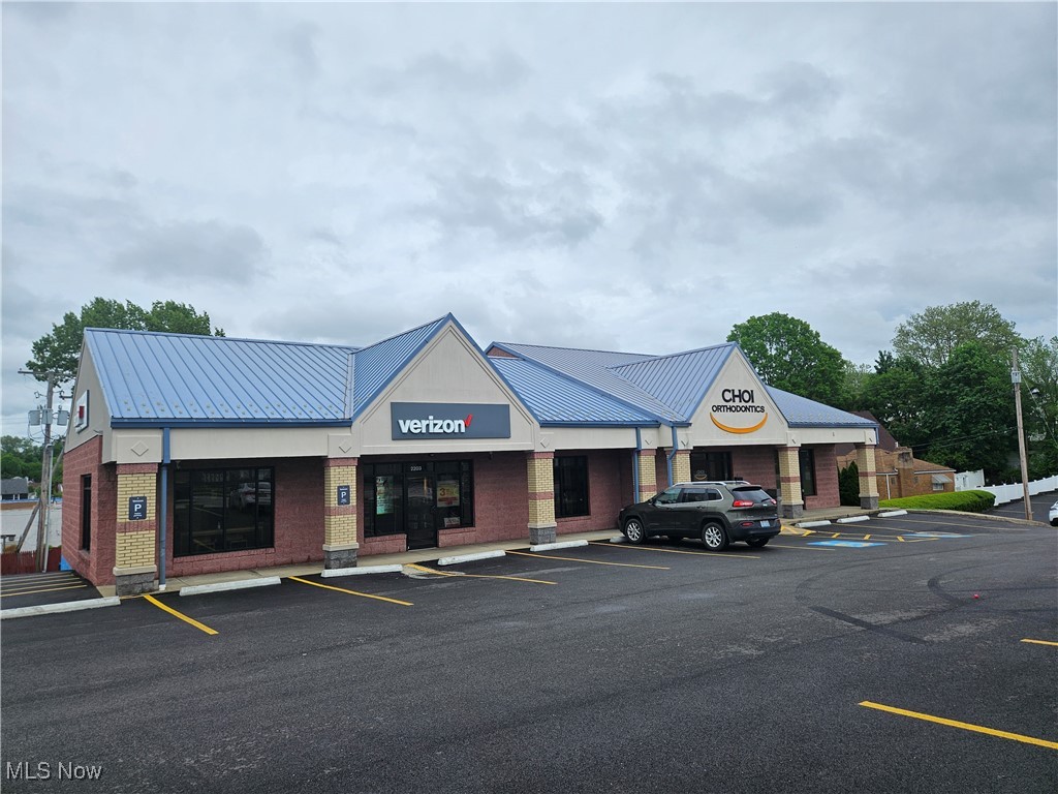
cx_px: 529
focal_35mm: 23
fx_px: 703
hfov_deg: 73.9
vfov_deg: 58.9
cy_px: 397
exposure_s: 1/1983
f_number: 1.8
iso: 25
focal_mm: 5.4
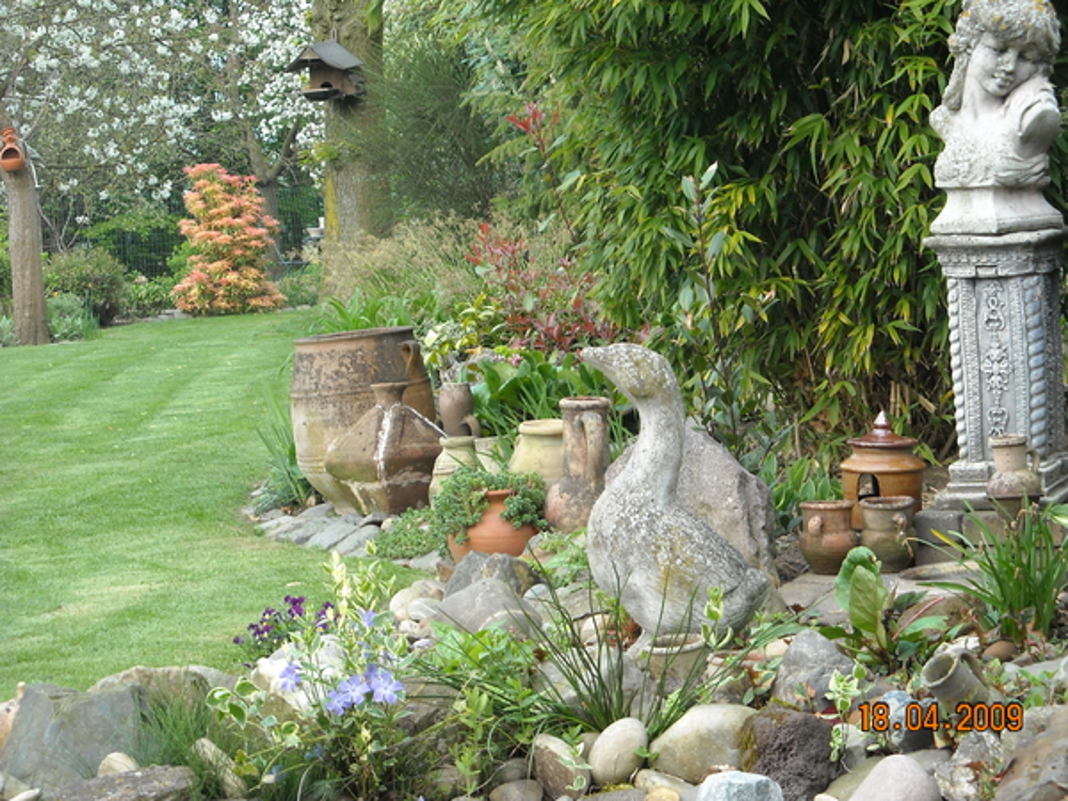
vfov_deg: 14.1
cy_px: 400
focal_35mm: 105
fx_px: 3240
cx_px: 534
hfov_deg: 18.7
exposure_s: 1/125
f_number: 4.7
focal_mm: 17.1
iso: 104
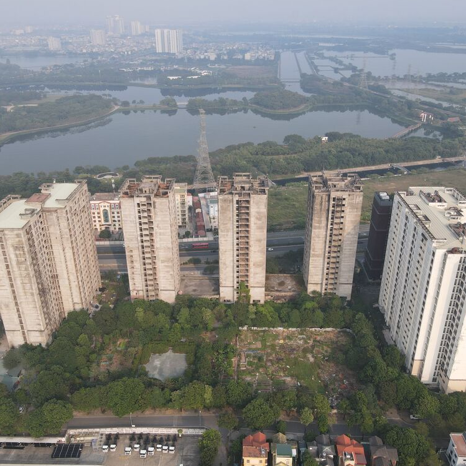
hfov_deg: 55.6
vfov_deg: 55.6
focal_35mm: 29
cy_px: 235
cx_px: 228
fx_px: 442
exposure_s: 1/400
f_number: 2.8
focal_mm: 4.5
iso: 100
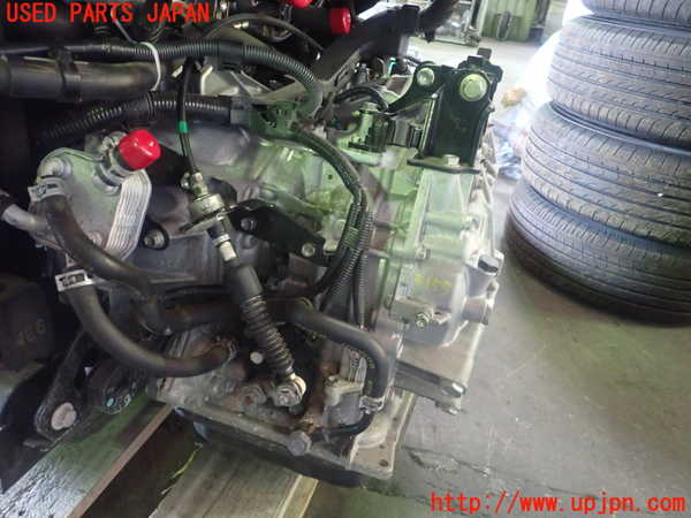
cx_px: 346
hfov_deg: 69.4
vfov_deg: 54.9
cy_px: 259
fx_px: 499
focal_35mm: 25
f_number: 2
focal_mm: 4.5
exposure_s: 1/30
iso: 800
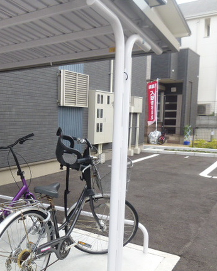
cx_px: 22
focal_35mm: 38
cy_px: 158
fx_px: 305
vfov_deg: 47.8
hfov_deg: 36.7
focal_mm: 4.3
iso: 100
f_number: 3.5
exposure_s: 1/200
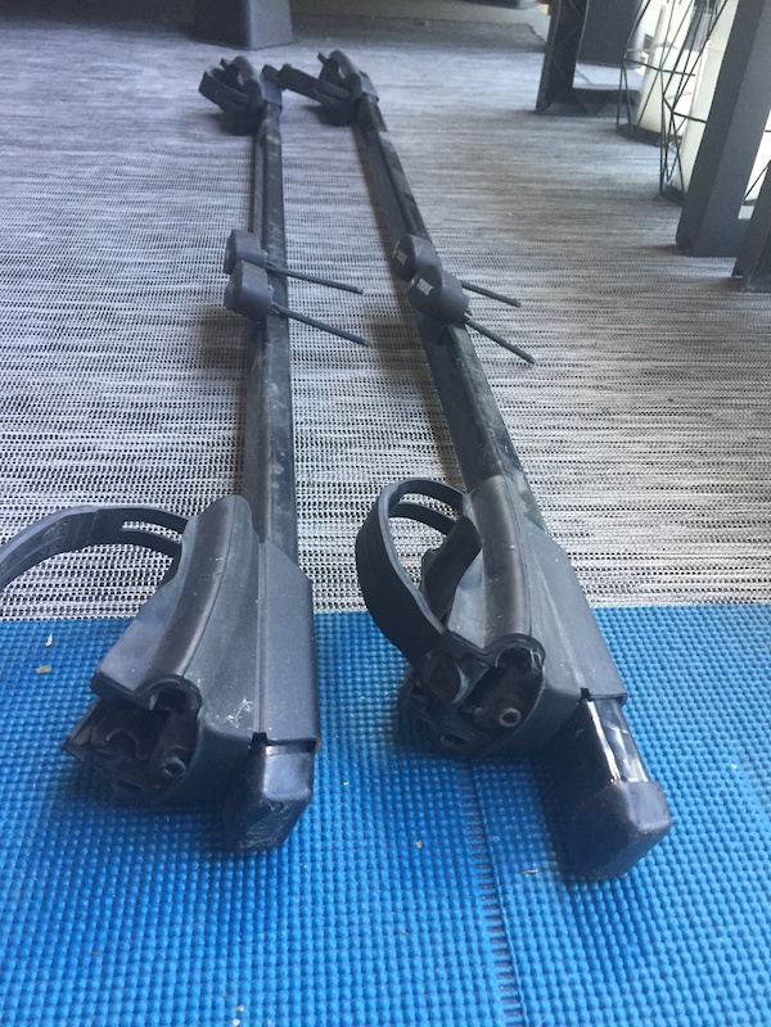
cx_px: 386
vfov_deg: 61.7
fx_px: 861
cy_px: 514
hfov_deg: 48.2
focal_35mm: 29
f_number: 2.2
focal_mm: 4.15
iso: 50
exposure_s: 1/30
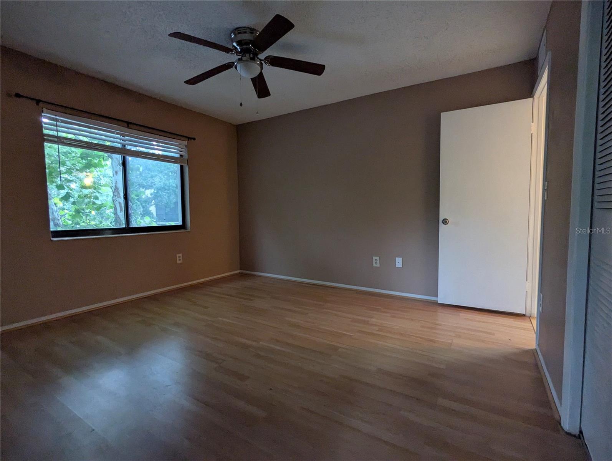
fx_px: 283
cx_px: 306
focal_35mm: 16
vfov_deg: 78.2
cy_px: 230
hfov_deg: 94.4
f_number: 2.2
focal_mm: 2.35
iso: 571
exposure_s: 1/24
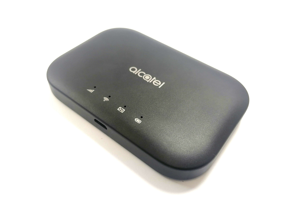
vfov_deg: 49.7
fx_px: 234
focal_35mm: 28
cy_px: 107
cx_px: 147
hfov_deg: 63.4
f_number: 1.8
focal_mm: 5.3
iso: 50
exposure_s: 1/113
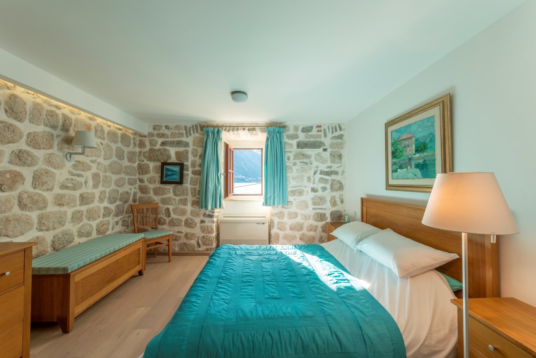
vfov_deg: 81.3
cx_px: 268
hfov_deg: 104.2
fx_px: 209
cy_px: 179
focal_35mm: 14
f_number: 5
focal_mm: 14
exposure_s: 1/60
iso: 100
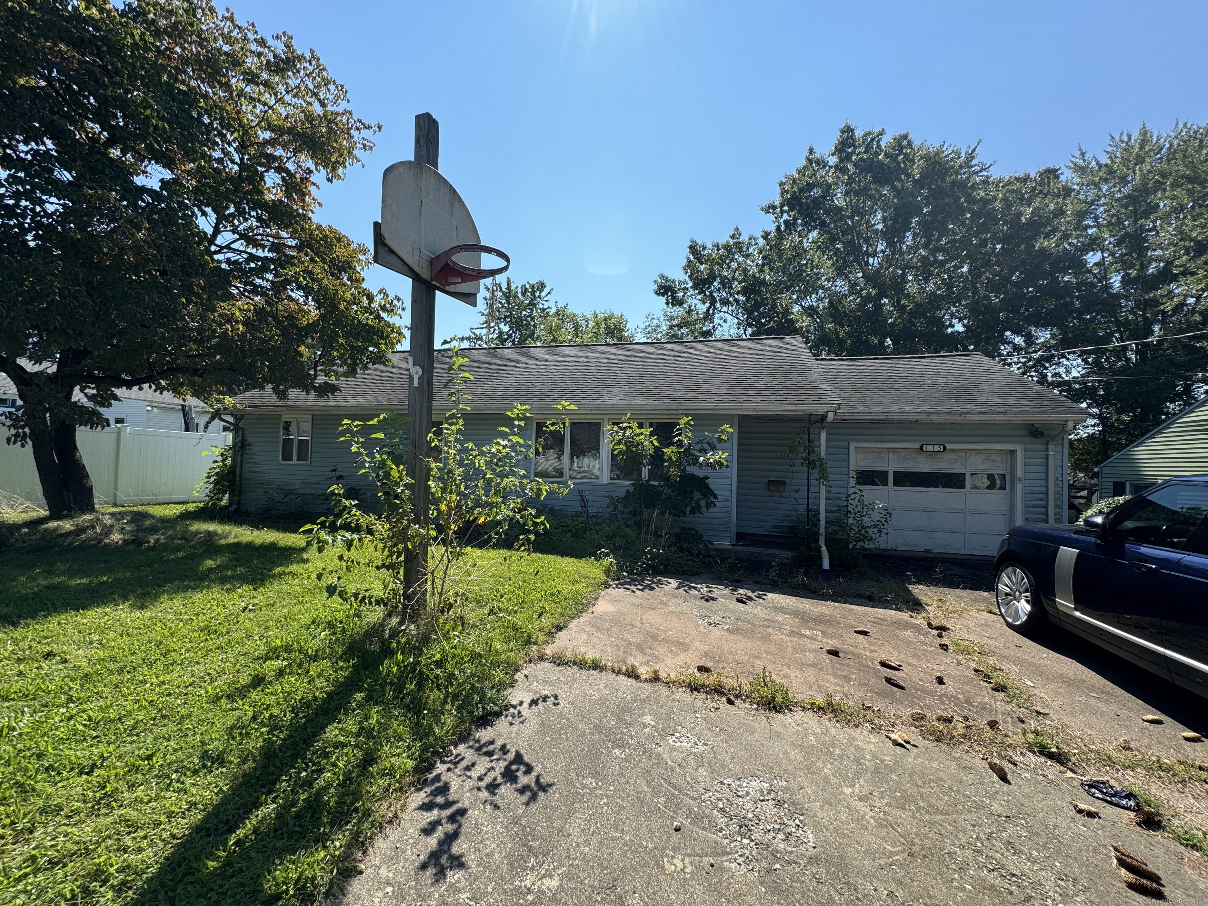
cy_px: 453
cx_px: 604
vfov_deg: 85.7
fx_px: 489
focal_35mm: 14
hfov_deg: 102.1
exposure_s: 1/1143
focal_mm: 2.22
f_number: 2.2
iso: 50
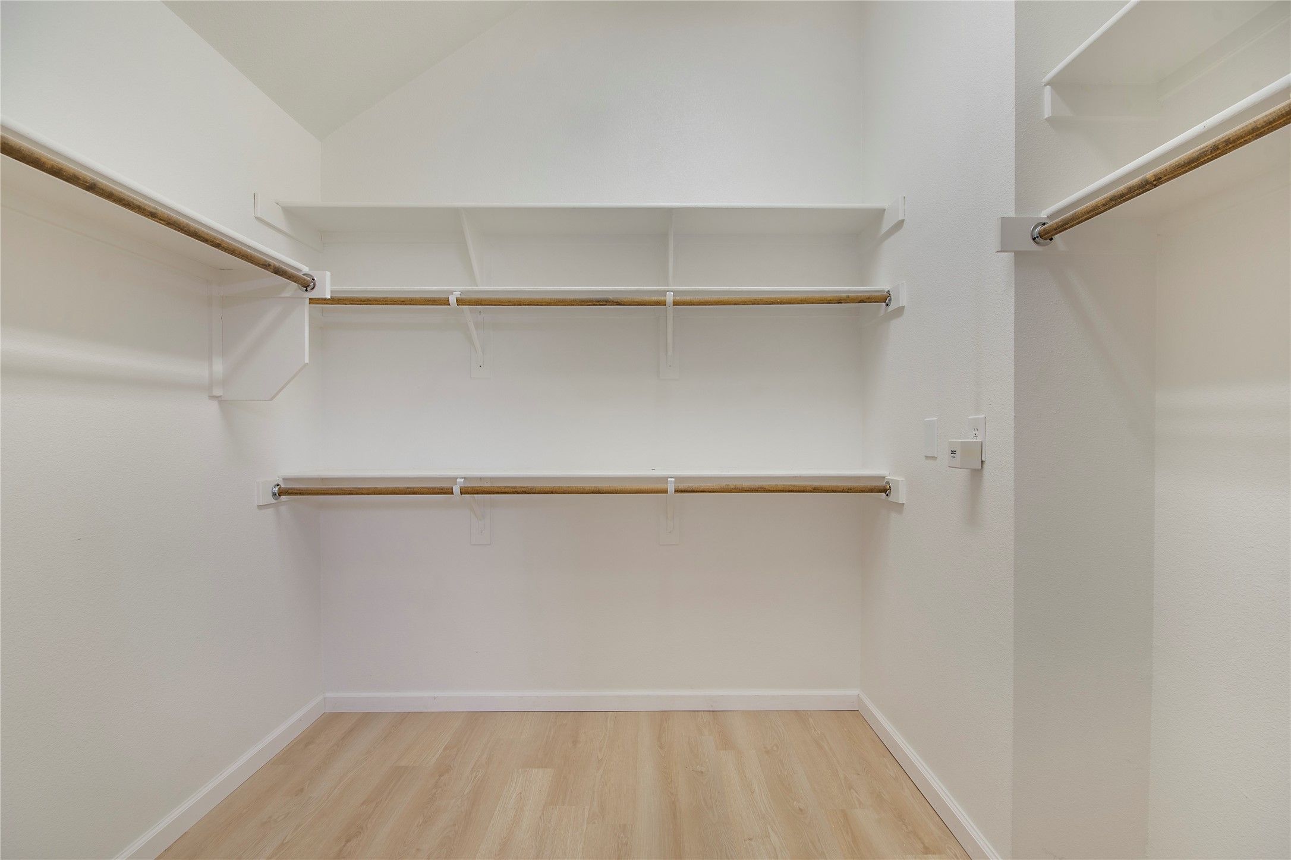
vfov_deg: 77.3
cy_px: 430
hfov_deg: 100.4
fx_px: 538
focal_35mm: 15
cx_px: 646
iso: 100
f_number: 11
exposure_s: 1/4
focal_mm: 10
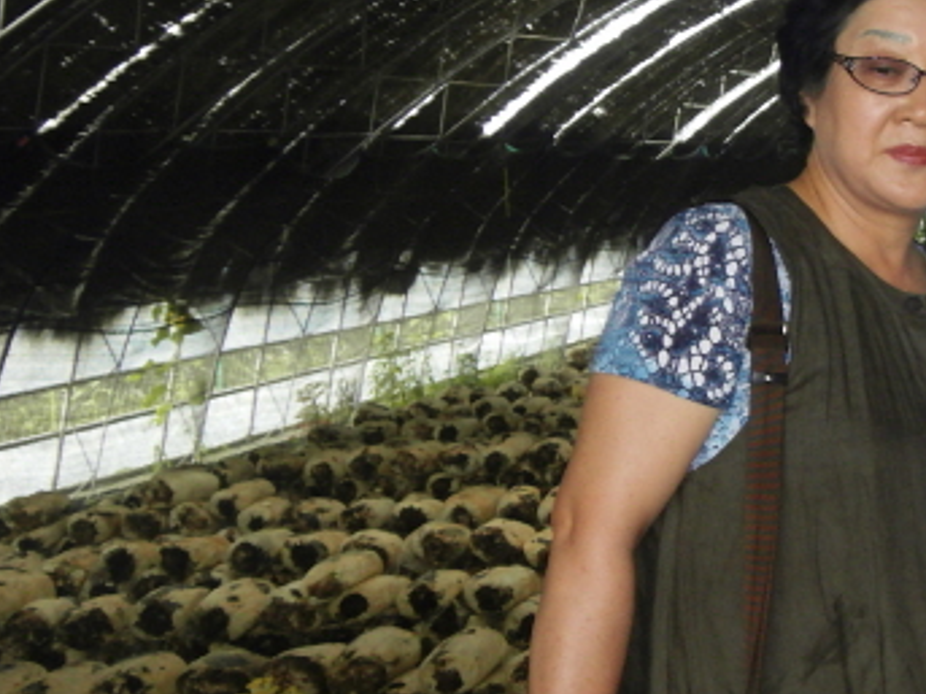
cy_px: 293
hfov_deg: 15.0
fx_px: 3369
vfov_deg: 11.8
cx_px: 1193
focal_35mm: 126
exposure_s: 1/50
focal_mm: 8.5
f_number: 4
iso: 100
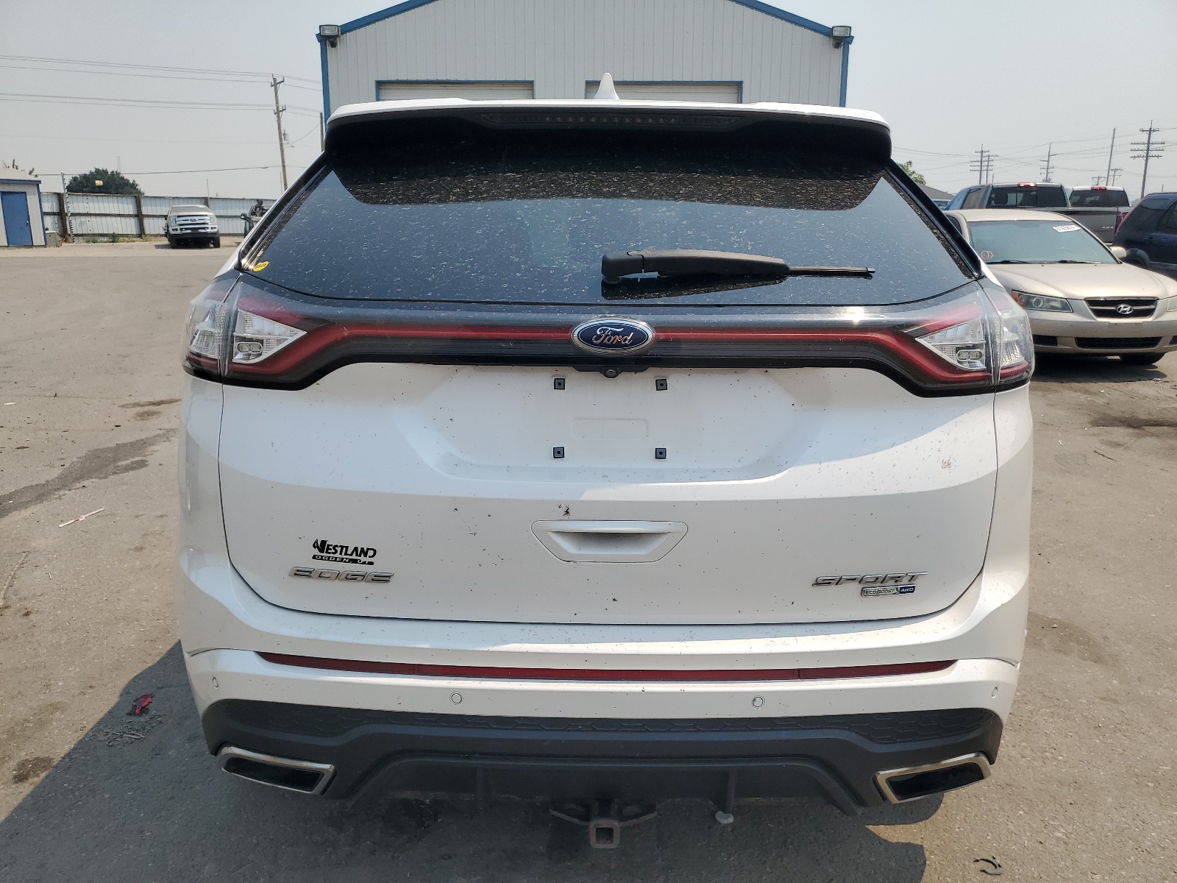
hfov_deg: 67.3
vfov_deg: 53.1
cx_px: 588
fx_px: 884
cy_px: 442
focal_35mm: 26
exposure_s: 1/5000
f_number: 1.5
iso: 50
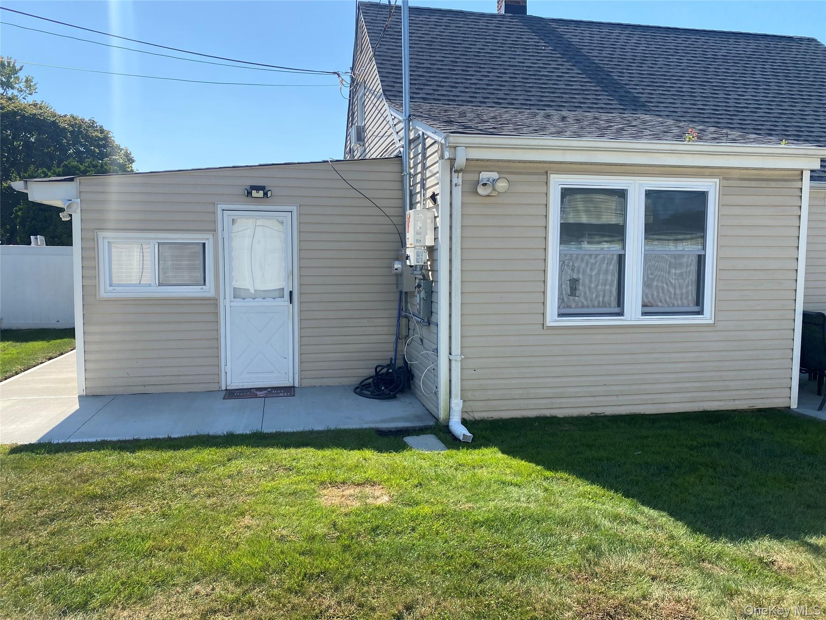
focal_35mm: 26
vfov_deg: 53.1
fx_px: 620
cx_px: 413
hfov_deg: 67.3
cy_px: 310
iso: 32
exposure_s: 1/2066
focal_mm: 4.25
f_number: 1.8
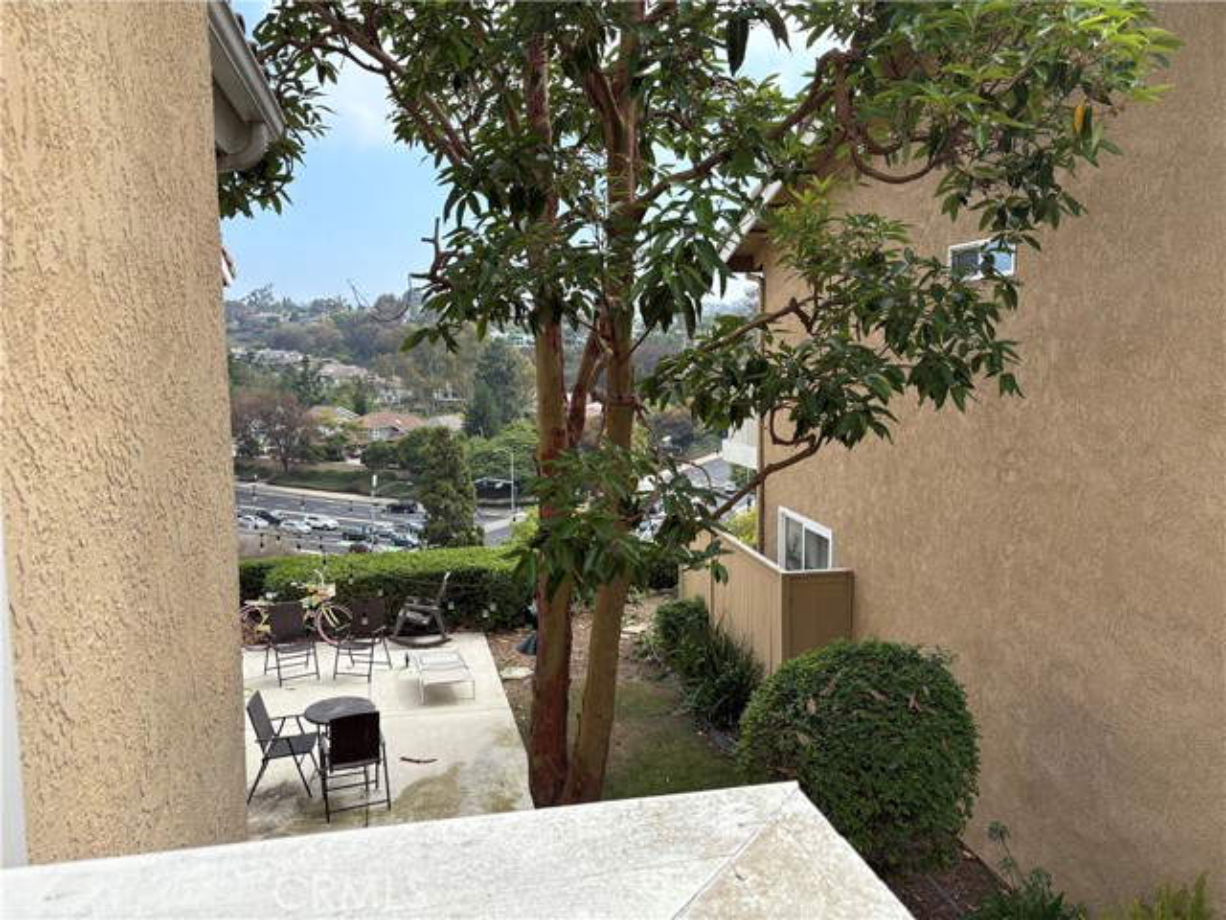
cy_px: 460
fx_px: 921
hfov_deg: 67.3
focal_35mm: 26
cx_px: 613
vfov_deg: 53.1
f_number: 1.6
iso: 50
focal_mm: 5.96
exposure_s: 1/1517
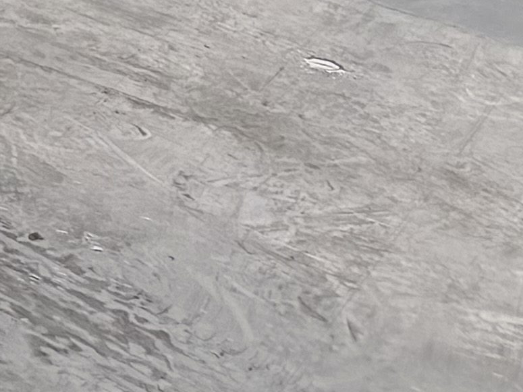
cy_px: -936
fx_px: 2674
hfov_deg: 8.1
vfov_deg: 7.1
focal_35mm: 177
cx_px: -1404
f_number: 1.78
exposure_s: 1/671
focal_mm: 6.76
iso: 80
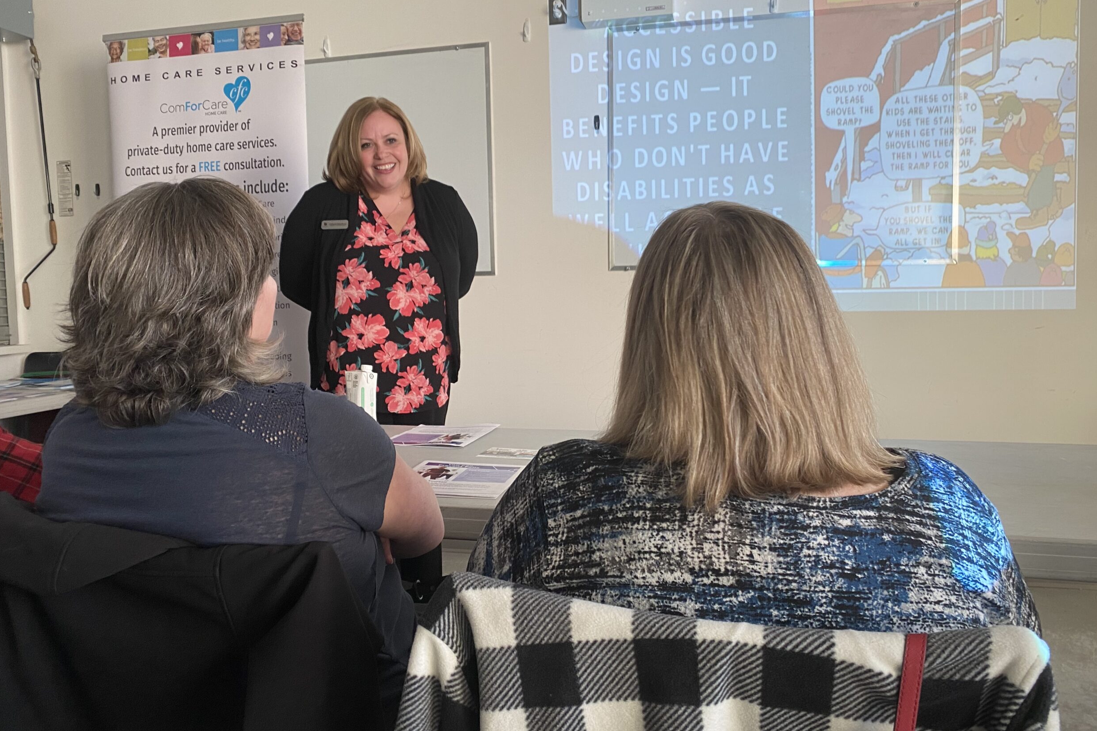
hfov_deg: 65.5
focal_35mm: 28
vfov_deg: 46.3
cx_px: 538
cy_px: 330
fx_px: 853
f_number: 1.8
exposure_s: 1/57
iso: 80
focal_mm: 4.25
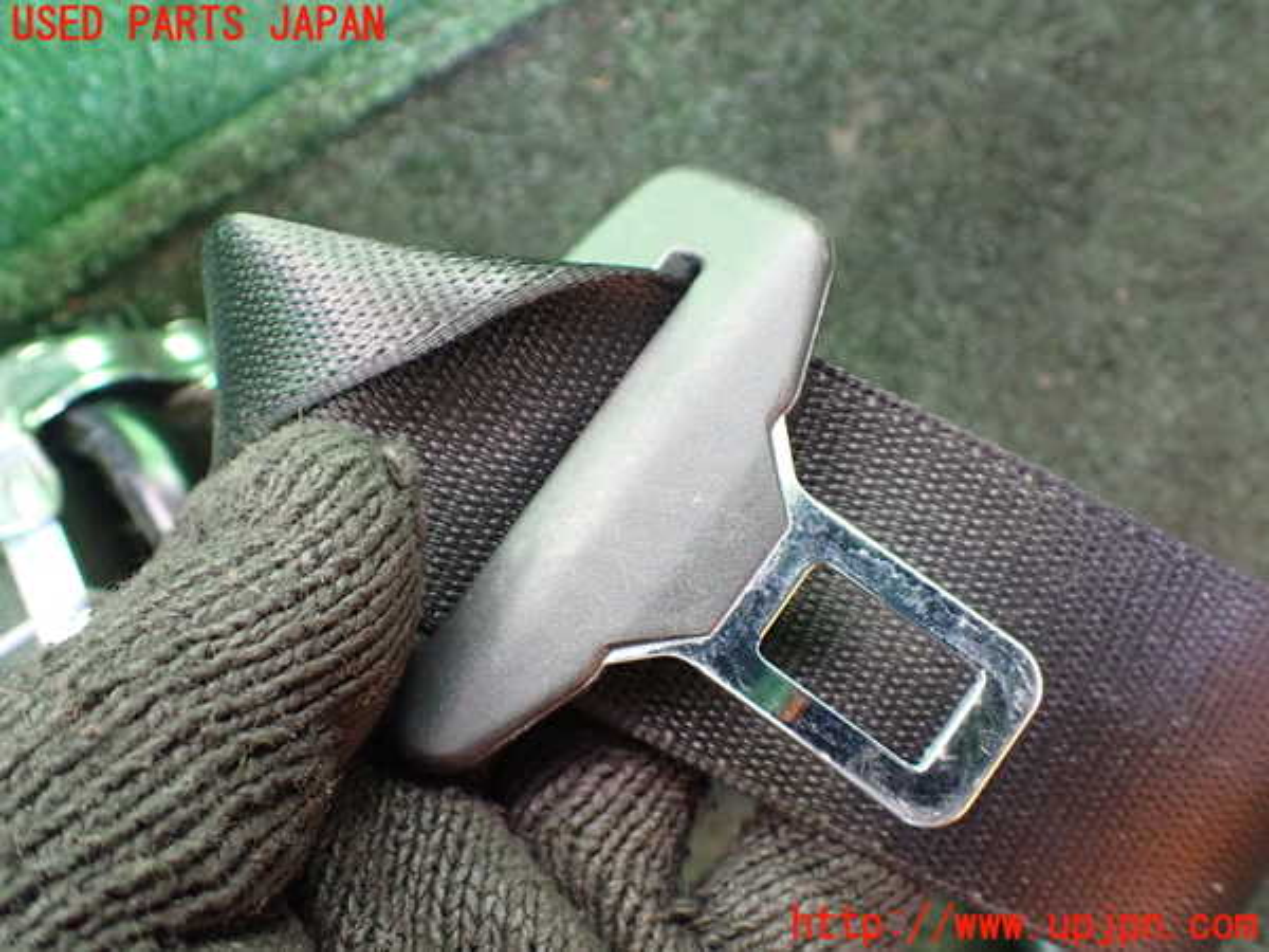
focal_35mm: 30
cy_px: 476
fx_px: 1100
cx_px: 634
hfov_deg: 60.0
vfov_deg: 46.8
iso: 800
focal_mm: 5.4
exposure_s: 1/60
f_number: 2.3
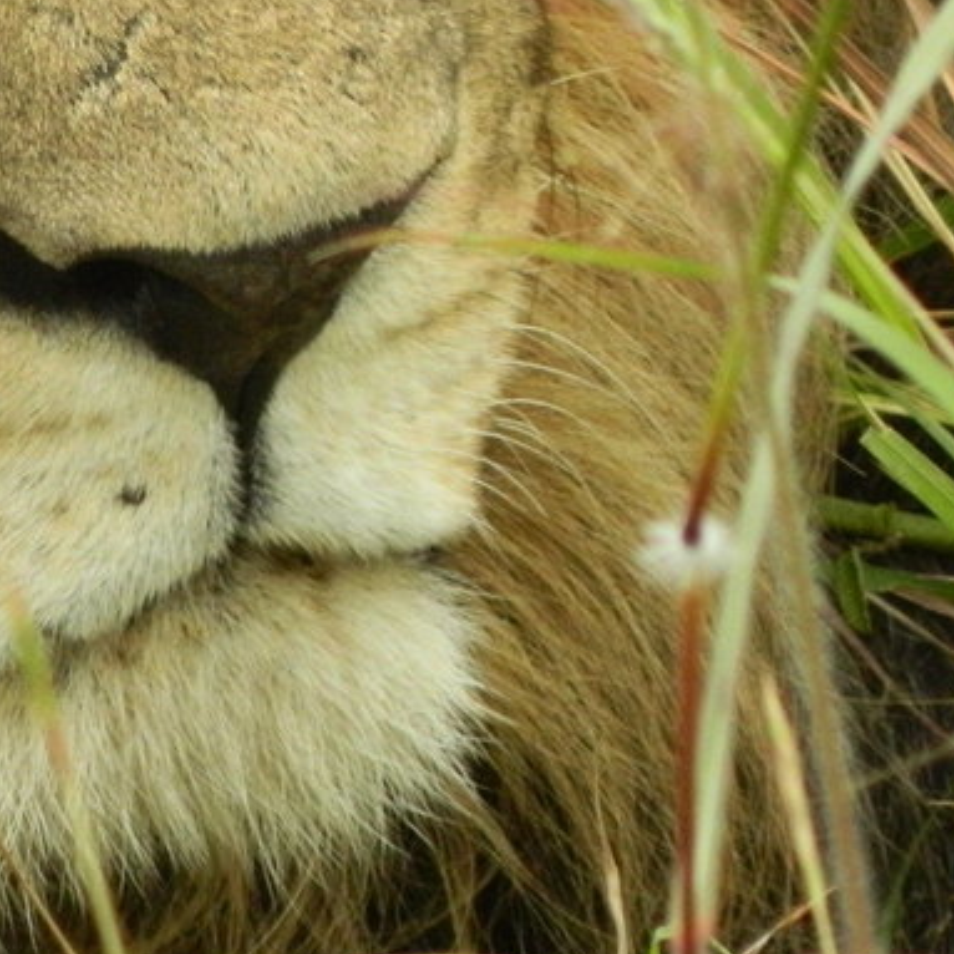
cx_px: -25
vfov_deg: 1.2
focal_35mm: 1419
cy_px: 49
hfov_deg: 1.2
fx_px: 44244
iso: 400
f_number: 5.8
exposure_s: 1/200
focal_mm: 94.5
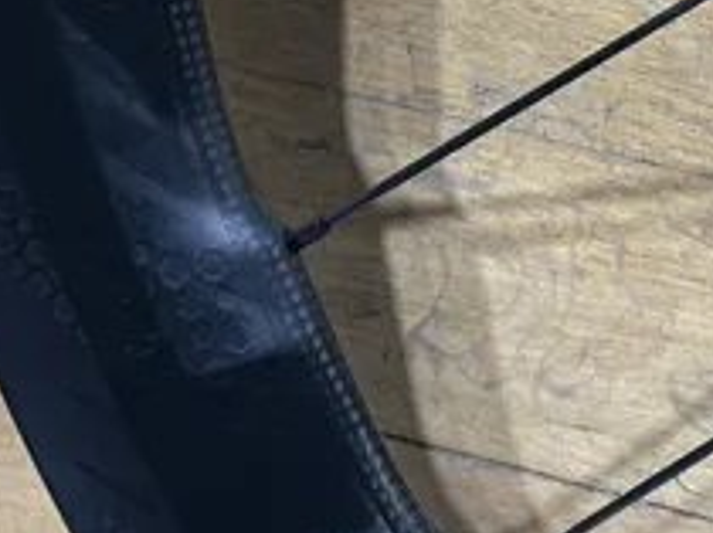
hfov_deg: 10.8
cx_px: 570
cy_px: -122
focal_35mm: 183
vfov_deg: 8.0
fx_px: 3765
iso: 40
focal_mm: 6.86
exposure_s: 1/108
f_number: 1.78
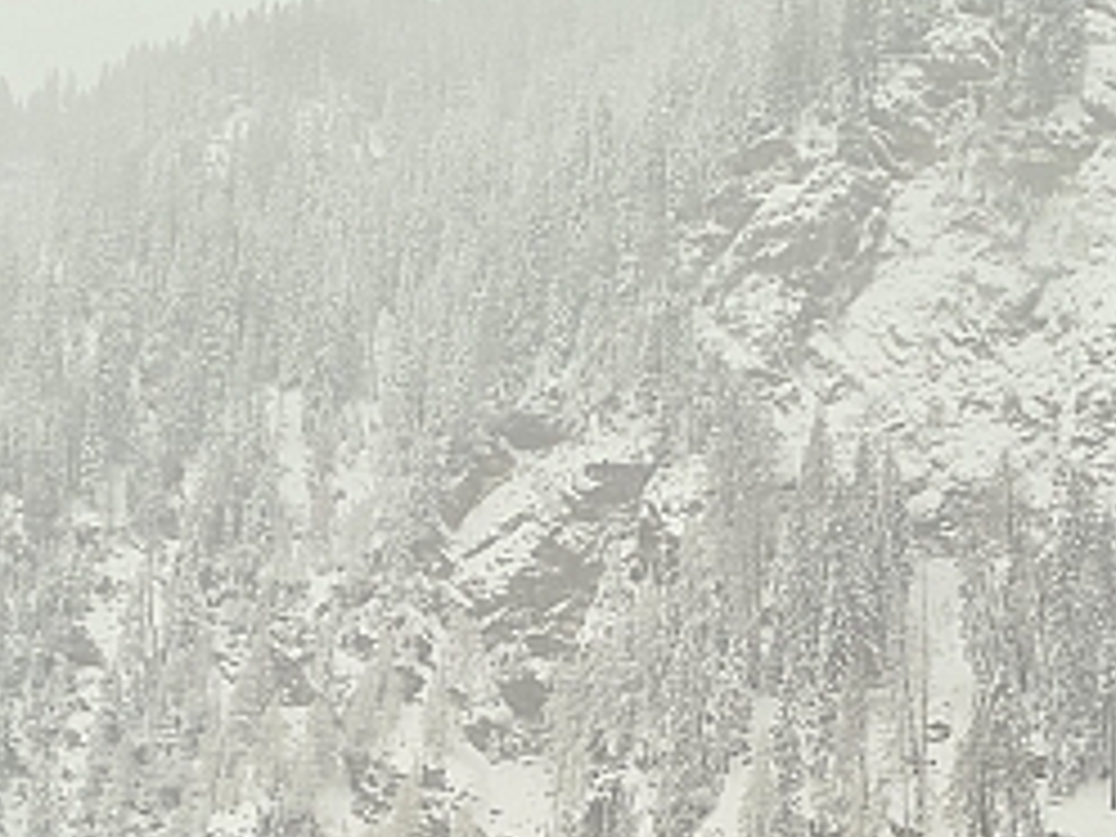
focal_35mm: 84
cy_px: 986
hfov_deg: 23.2
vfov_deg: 16.9
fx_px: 2708
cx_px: 702
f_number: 1.8
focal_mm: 5.4
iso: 50
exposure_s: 1/316
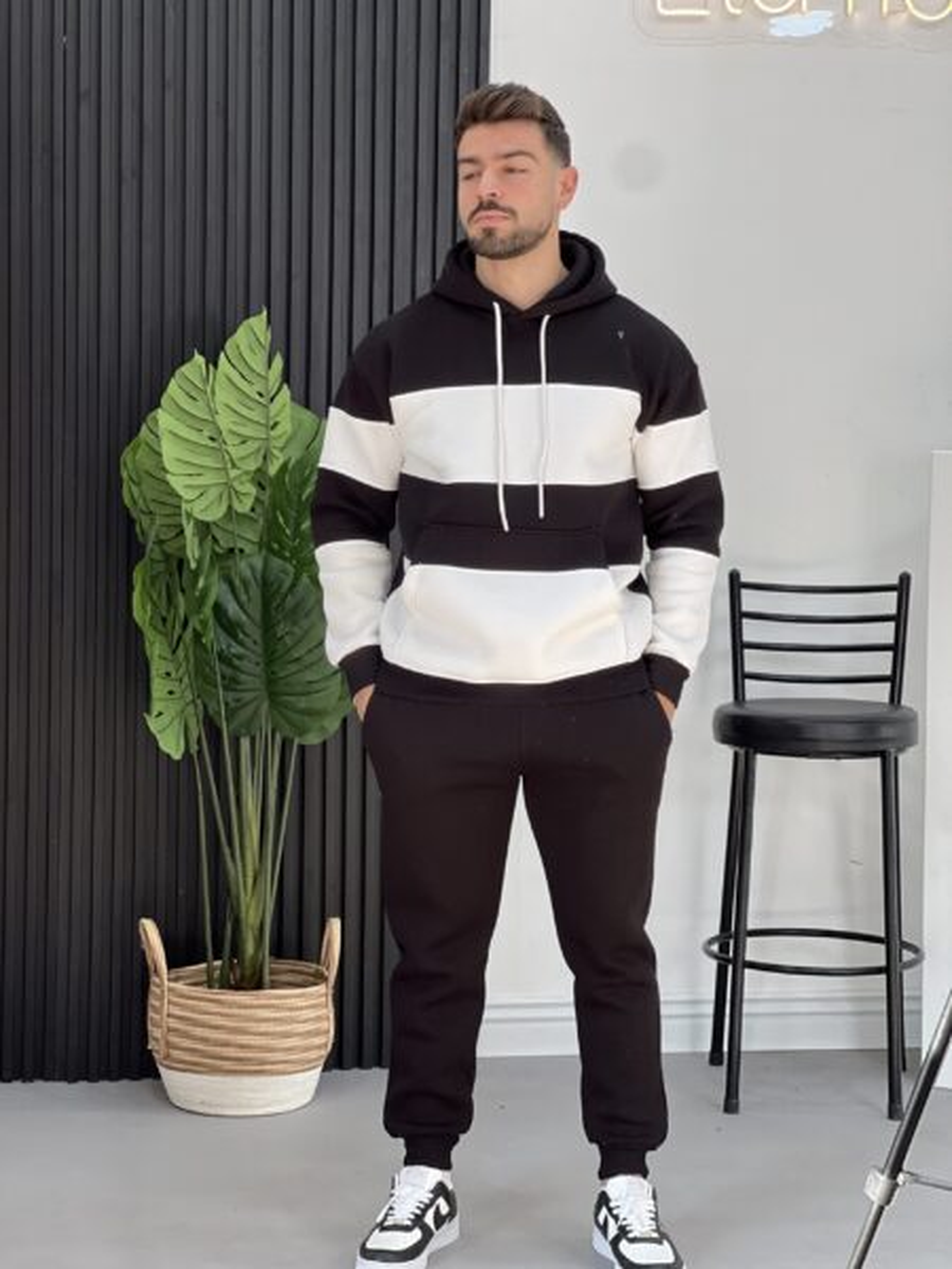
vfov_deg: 25.3
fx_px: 2824
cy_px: 634
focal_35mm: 77
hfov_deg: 19.1
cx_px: 476
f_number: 2.8
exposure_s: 1/121
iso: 80
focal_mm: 9
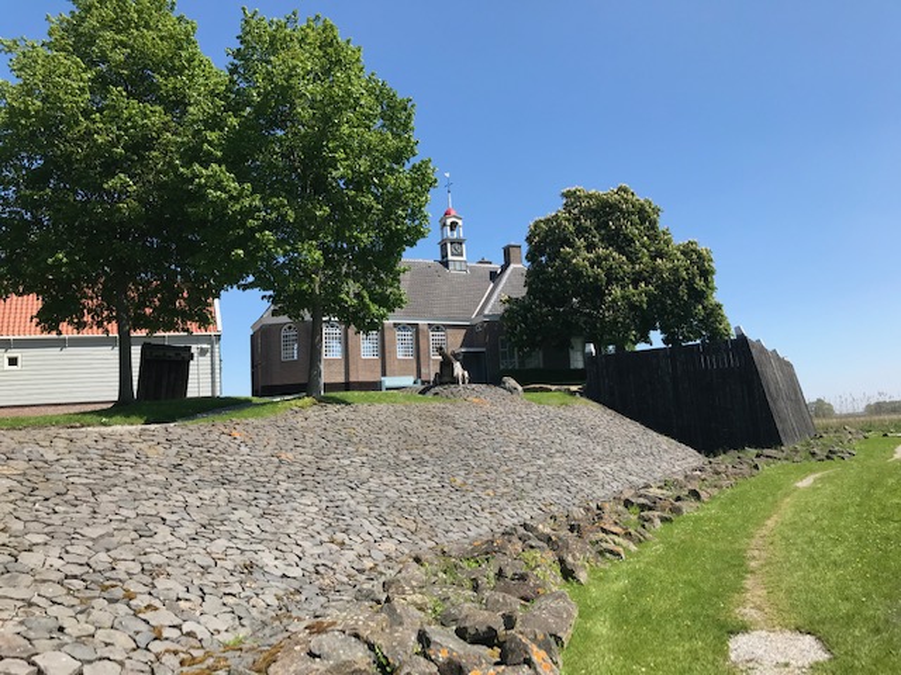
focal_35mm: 28
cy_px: 338
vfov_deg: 49.7
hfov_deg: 63.4
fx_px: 729
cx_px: 450
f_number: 1.8
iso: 20
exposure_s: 1/1709
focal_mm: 3.99
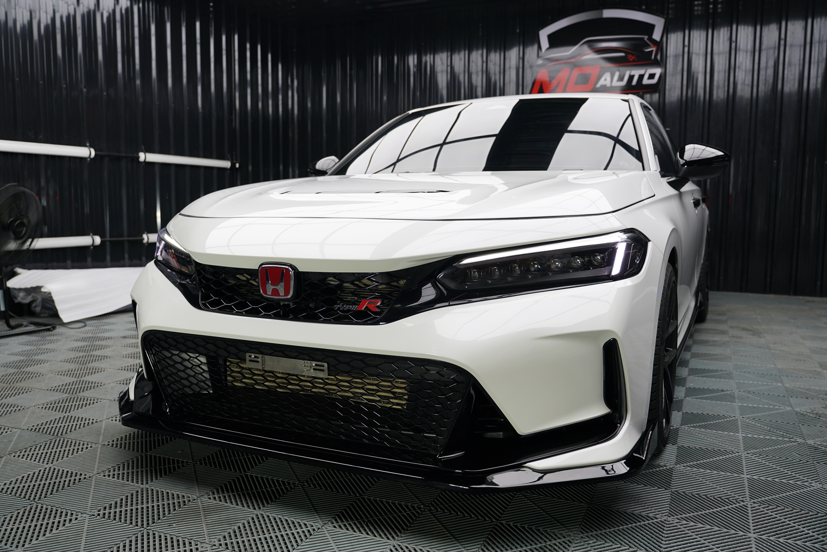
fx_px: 689
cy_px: 276
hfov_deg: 61.9
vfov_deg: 43.6
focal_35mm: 30
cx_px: 414
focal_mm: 30
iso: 200
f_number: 4
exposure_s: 1/160
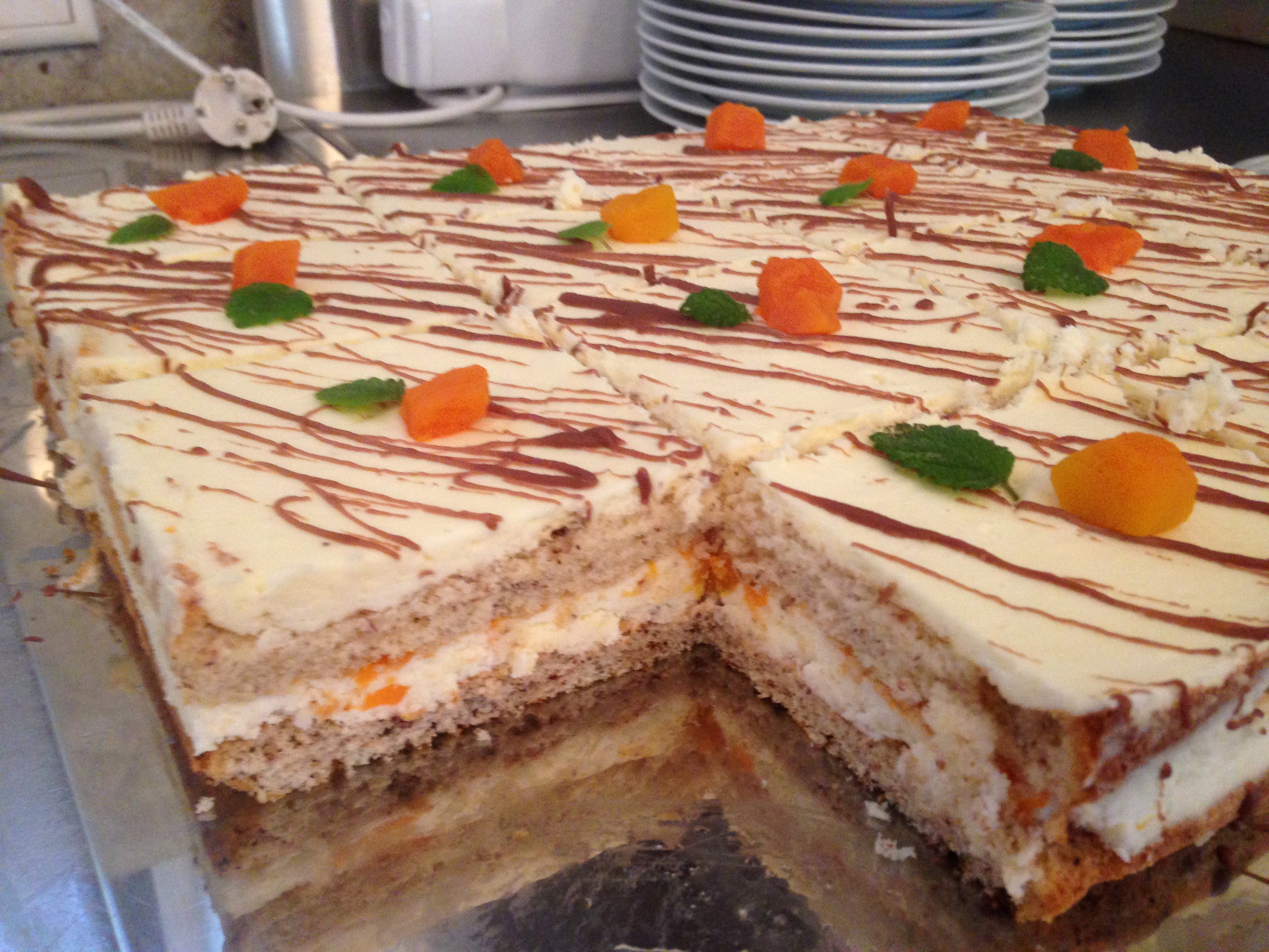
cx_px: 634
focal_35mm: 33
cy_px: 476
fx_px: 1210
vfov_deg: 42.9
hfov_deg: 55.4
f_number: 2.4
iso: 250
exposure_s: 1/20
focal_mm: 4.12
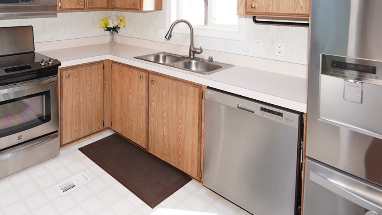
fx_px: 253
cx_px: 104
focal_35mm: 25
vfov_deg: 41.2
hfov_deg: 70.0
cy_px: 10
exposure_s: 1/160
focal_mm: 14
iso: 1000
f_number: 4
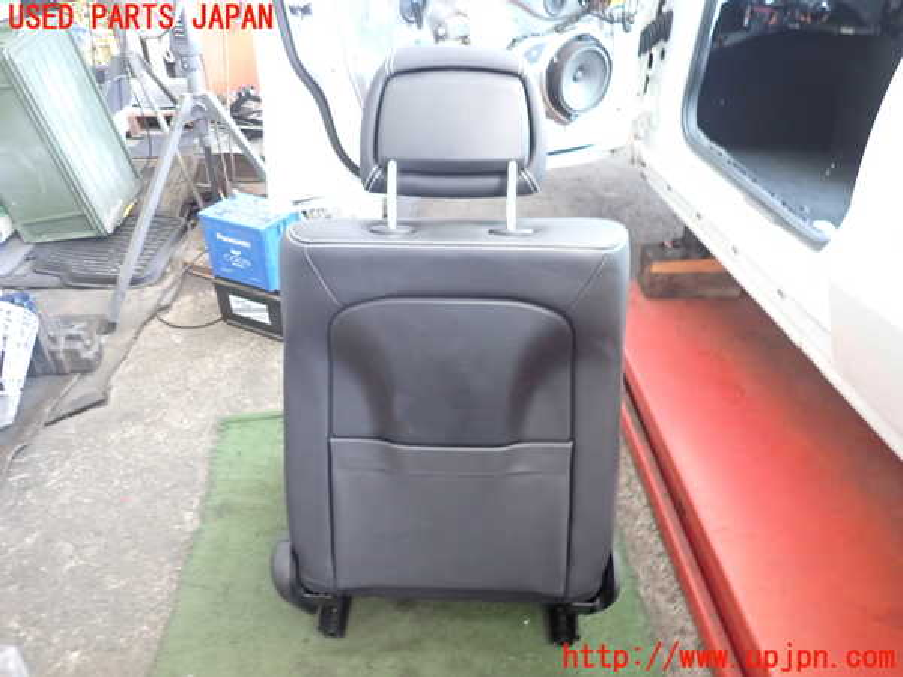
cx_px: 452
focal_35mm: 25
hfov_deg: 69.4
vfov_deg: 54.9
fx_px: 652
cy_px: 338
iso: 500
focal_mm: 4.5
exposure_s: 1/30
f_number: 2
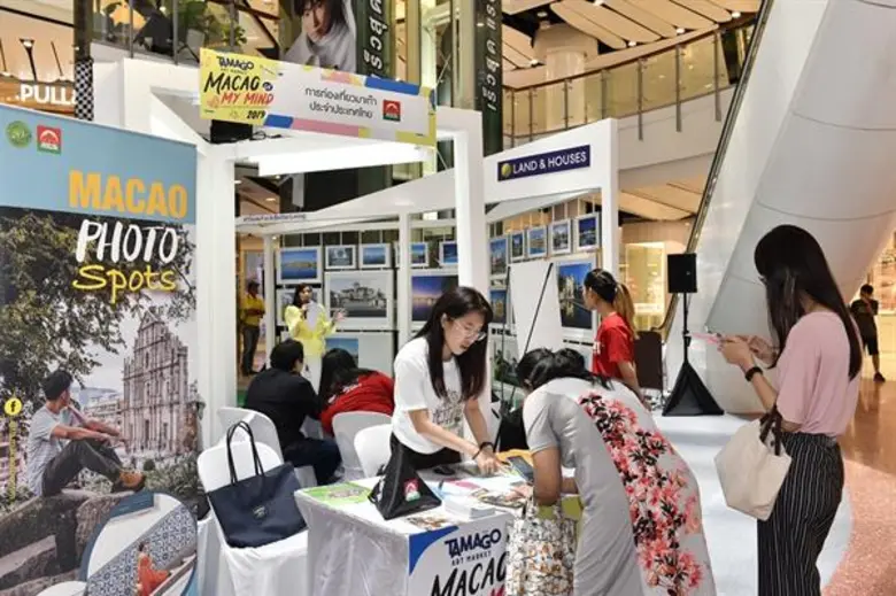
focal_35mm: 32
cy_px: 298
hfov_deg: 58.7
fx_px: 796
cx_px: 448
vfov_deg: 41.1
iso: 1250
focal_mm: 32
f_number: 5.6
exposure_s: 1/125
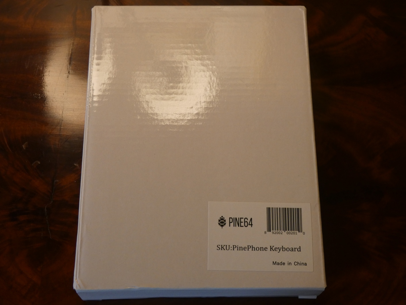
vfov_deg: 29.1
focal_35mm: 50
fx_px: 586
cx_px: 203
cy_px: 152
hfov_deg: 38.2
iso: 250
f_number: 3.9
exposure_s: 1/80
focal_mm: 9
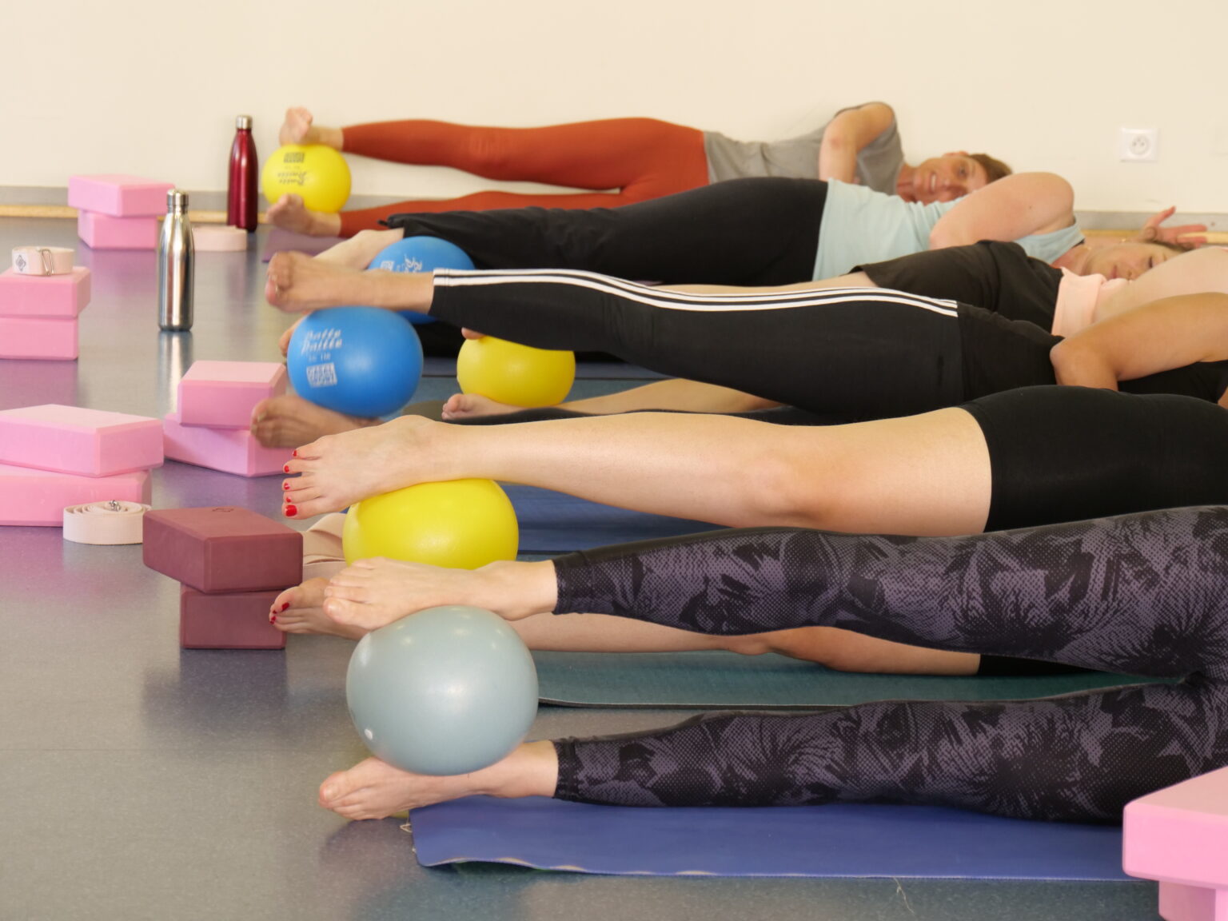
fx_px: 4612
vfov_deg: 11.4
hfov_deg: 15.2
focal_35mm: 130
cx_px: 614
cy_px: 460
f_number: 5.3
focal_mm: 65
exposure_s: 1/30
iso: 800
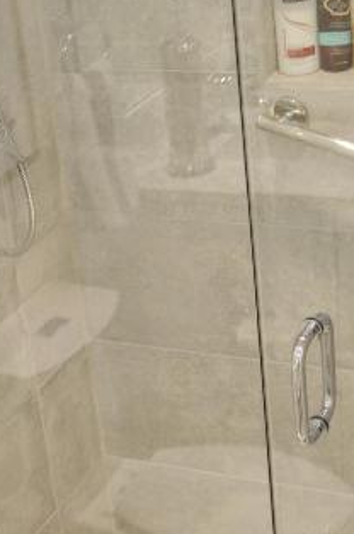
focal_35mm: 88
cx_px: 109
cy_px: 401
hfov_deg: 15.4
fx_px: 1304
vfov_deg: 22.9
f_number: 4
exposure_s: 1/60
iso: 640
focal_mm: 24
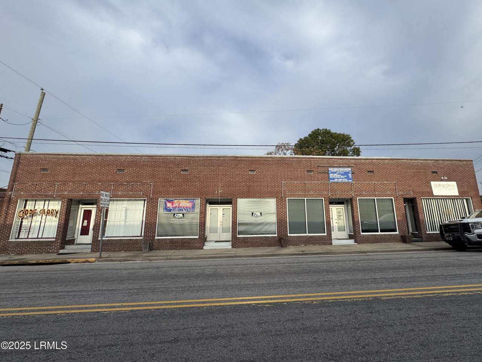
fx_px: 195
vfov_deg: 85.7
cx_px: 241
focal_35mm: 14
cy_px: 181
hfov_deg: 102.0
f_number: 2.2
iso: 50
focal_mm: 2.22
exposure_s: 1/1048
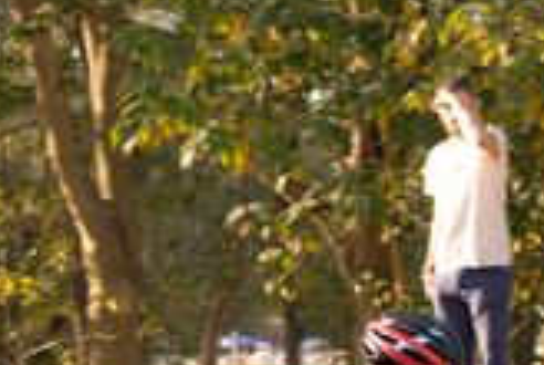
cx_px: 66
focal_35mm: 206
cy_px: 460
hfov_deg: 9.9
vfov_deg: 6.6
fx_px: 3118
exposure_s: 1/800
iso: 640
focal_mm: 50
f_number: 3.6
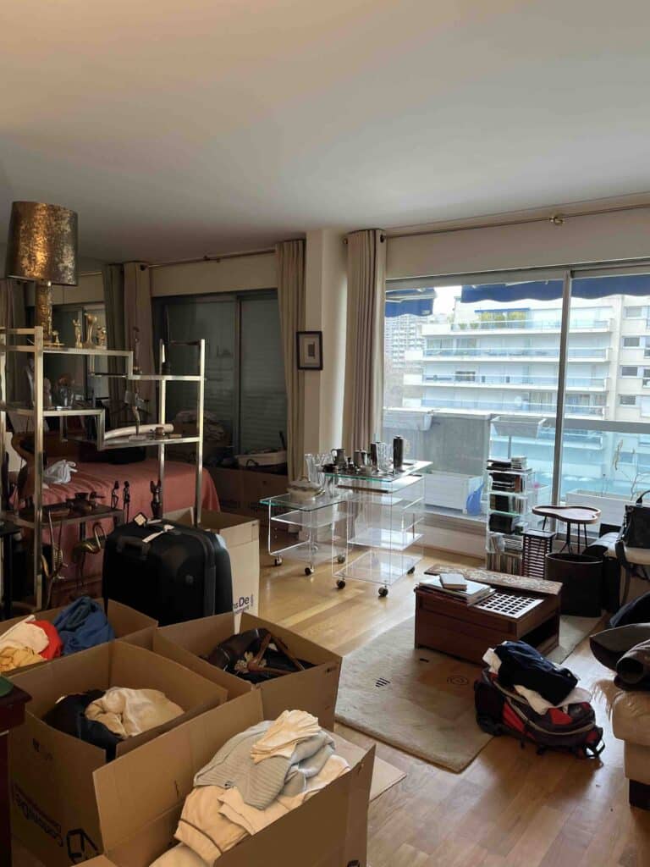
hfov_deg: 53.1
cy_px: 434
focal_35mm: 26
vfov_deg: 67.3
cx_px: 325
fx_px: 651
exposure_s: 1/100
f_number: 1.6
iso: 80
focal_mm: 5.1
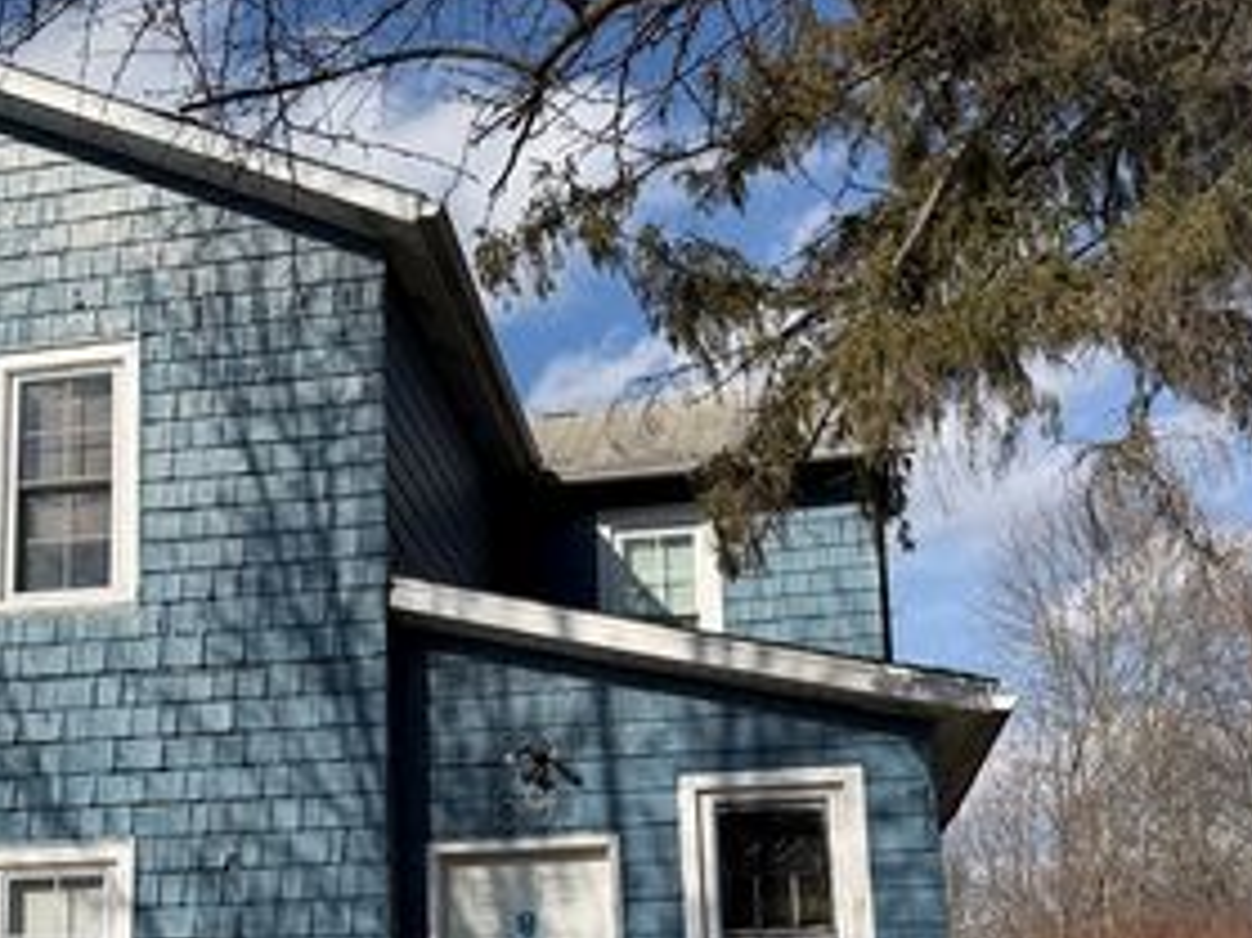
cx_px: 431
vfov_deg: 32.5
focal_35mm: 43
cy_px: 779
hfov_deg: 43.3
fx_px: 1555
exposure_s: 1/6173
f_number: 1.78
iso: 80
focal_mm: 6.76
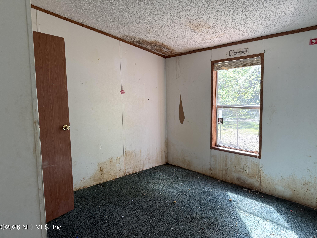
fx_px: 220
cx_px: 158
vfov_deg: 56.8
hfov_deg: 71.6
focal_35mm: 24
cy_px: 119
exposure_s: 1/121
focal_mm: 6.76
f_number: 1.78
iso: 160
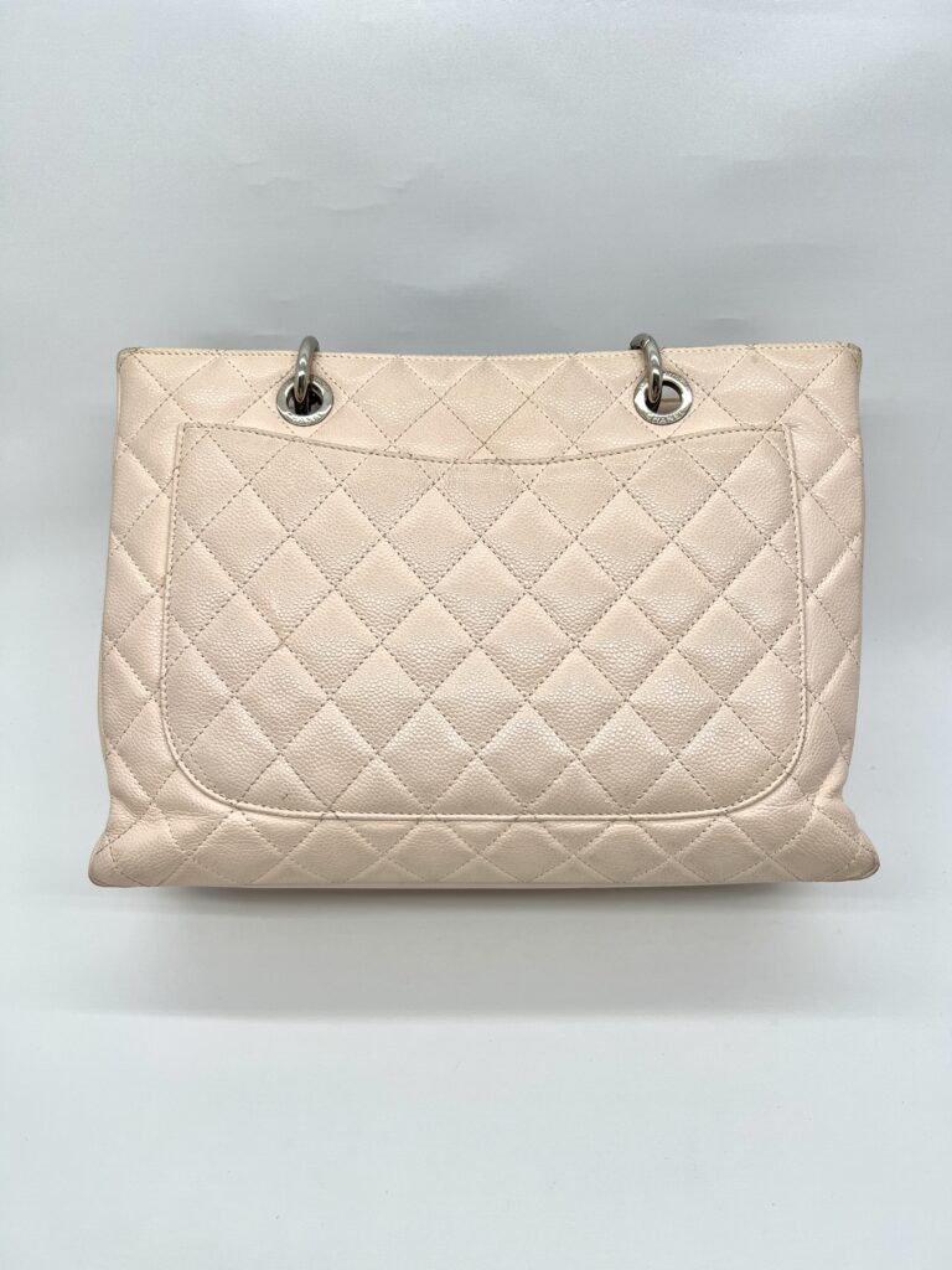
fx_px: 953
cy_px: 635
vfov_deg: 67.3
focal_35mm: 26
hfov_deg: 53.1
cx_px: 476
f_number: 1.5
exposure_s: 1/365
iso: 50
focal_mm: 5.7
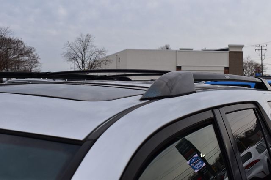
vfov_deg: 28.0
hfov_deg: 41.1
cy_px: 90
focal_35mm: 48
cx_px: 136
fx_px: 361
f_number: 11
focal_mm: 32
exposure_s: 1/400
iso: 400
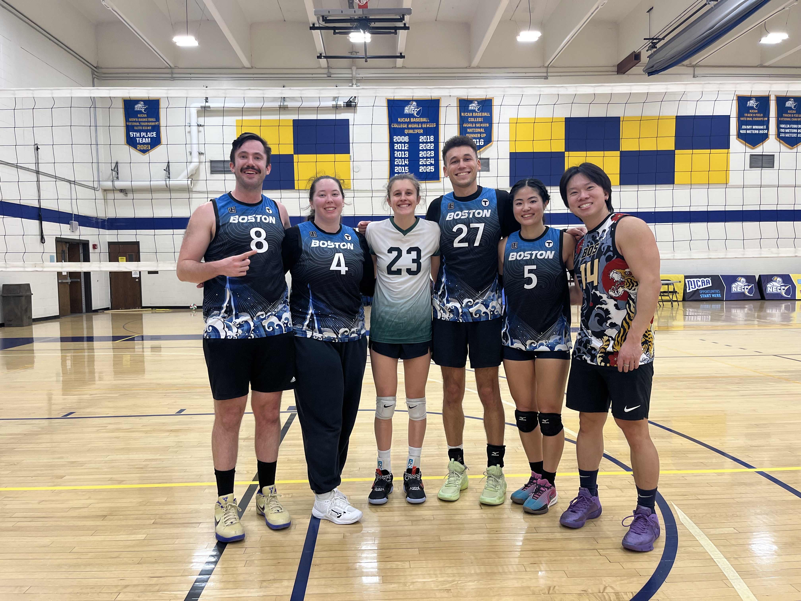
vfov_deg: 53.1
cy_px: 300
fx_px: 602
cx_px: 400
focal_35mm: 26
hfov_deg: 67.3
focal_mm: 5.1
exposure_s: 1/120
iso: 125
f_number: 1.6
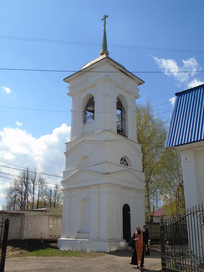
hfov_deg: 41.8
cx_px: 102
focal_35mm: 34
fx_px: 267
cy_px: 136
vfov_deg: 54.0
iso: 80
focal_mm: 6.1
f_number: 3.9
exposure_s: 1/1000
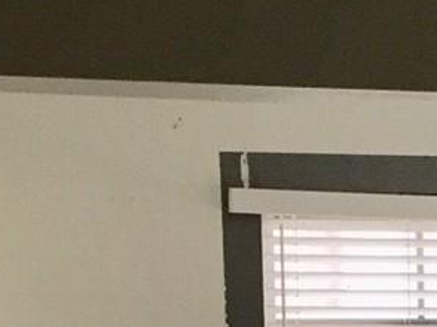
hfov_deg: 12.2
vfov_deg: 9.0
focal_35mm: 158
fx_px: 1993
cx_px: 531
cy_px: 595
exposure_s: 1/30
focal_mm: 4.15
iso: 32
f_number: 2.2
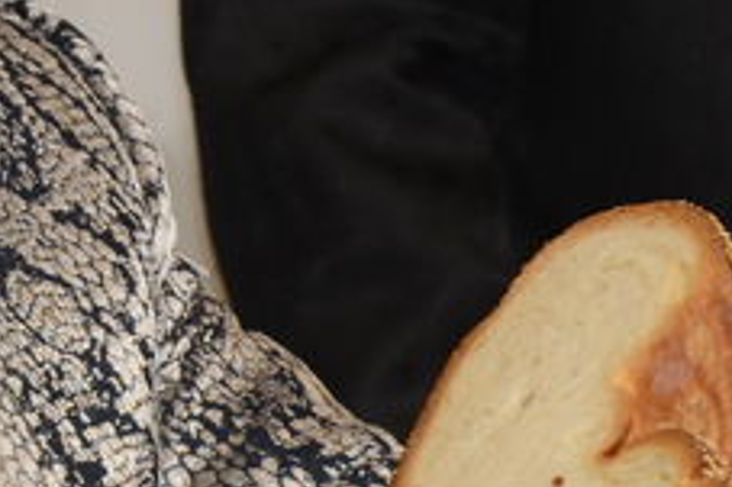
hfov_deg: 2.2
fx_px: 18794
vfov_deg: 1.5
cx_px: -184
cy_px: 284
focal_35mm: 925
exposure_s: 1/160
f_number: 8
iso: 500
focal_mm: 150
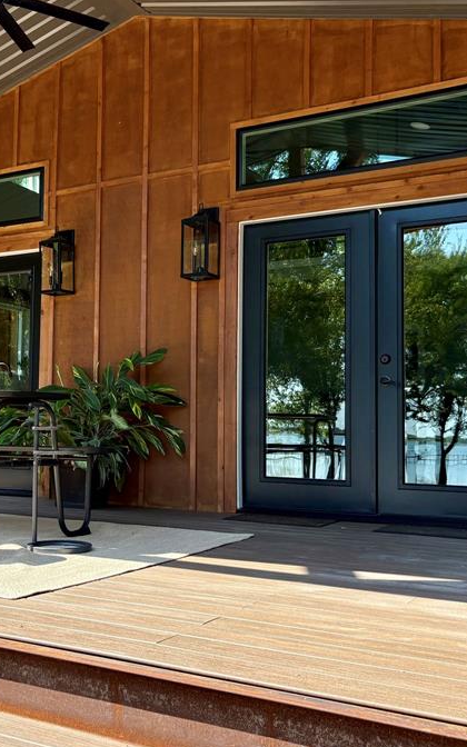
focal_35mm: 42
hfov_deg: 29.6
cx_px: 74
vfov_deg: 47.2
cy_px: 371
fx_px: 855
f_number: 1.6
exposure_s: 1/1001
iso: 64
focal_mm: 5.96
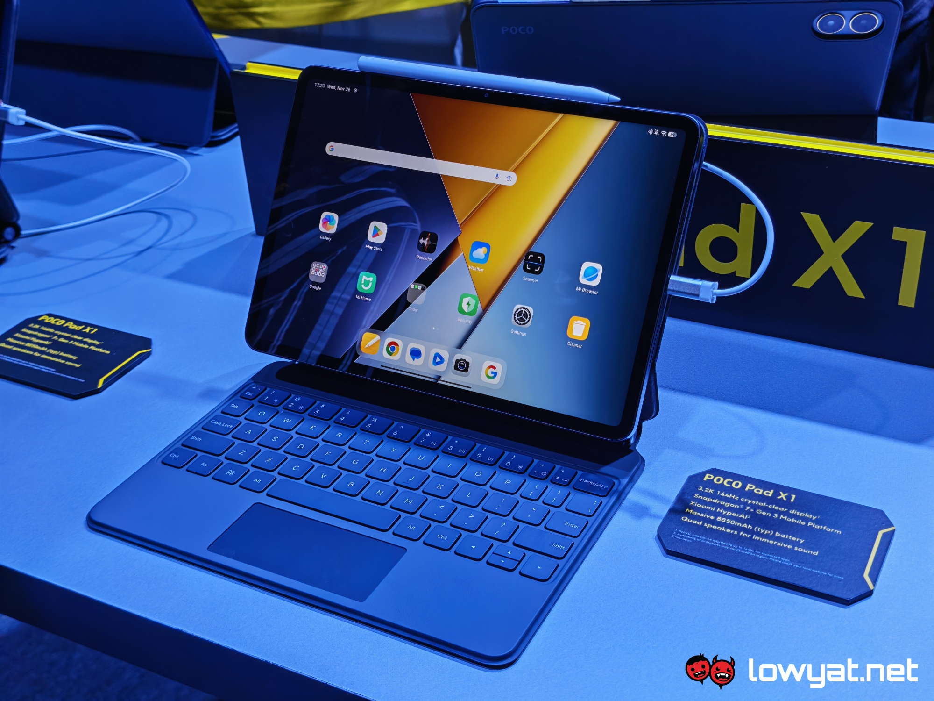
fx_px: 1241
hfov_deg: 41.2
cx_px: 467
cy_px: 350
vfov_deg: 31.5
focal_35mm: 46
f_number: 1.6
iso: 50
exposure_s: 1/220
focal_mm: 5.4
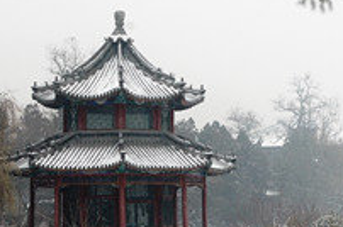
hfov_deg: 15.6
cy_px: 122
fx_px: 1239
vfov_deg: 10.5
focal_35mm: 130
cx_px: 314
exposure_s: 1/125
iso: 200
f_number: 10
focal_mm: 35
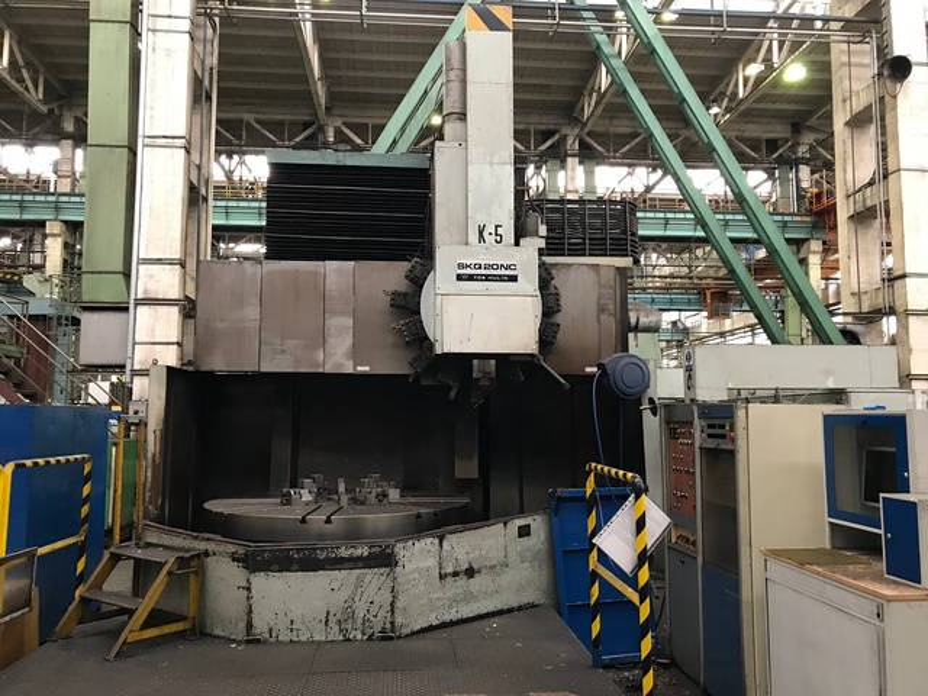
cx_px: 464
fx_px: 751
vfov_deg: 49.7
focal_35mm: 28
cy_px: 348
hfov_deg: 63.4
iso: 64
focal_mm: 3.99
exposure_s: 1/17
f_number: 1.8
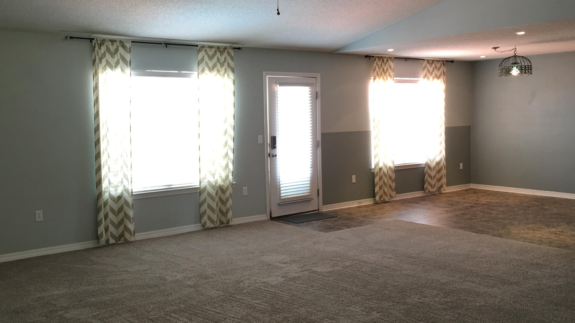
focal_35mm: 37
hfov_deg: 54.0
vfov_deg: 32.0
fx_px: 564
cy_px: 151
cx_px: 292
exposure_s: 1/15
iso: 40
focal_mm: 4.15
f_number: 2.2
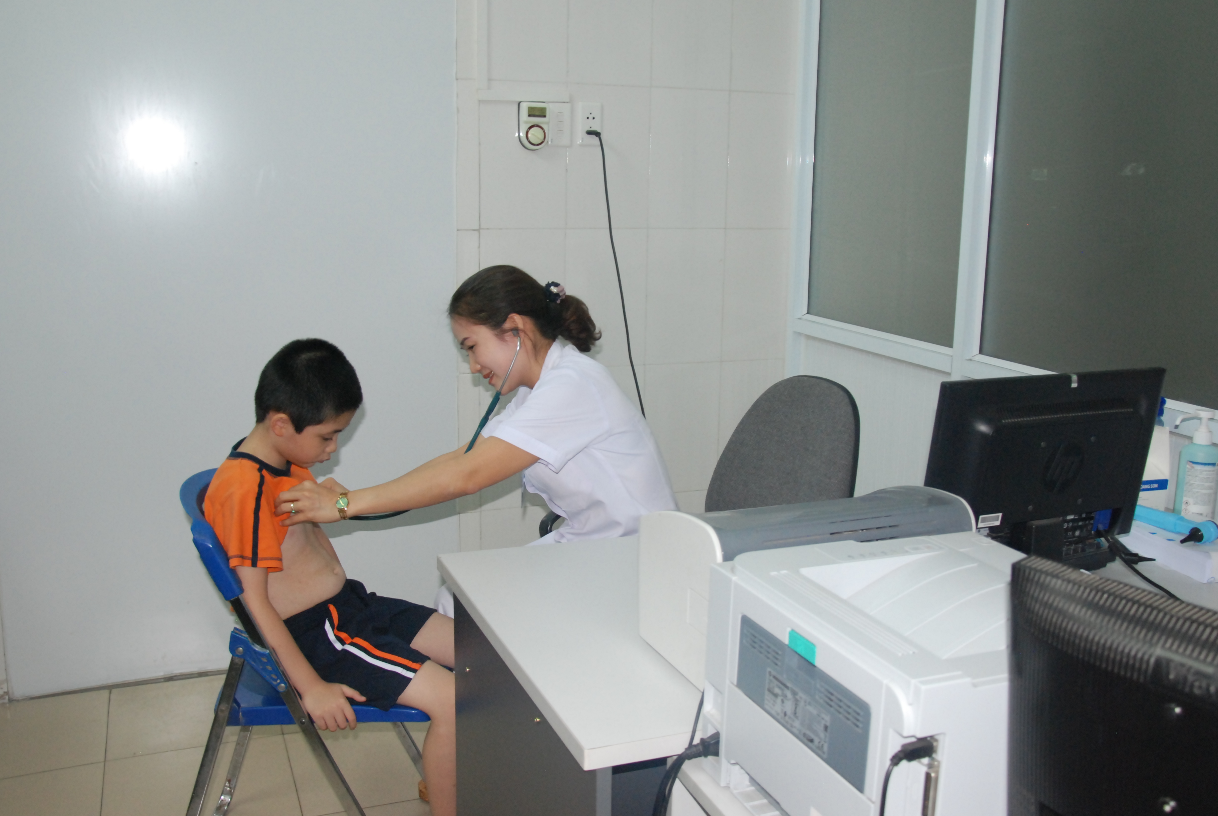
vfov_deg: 38.0
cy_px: 401
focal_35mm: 35
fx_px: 1186
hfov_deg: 54.4
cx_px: 626
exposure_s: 1/60
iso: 1000
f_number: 5
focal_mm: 22
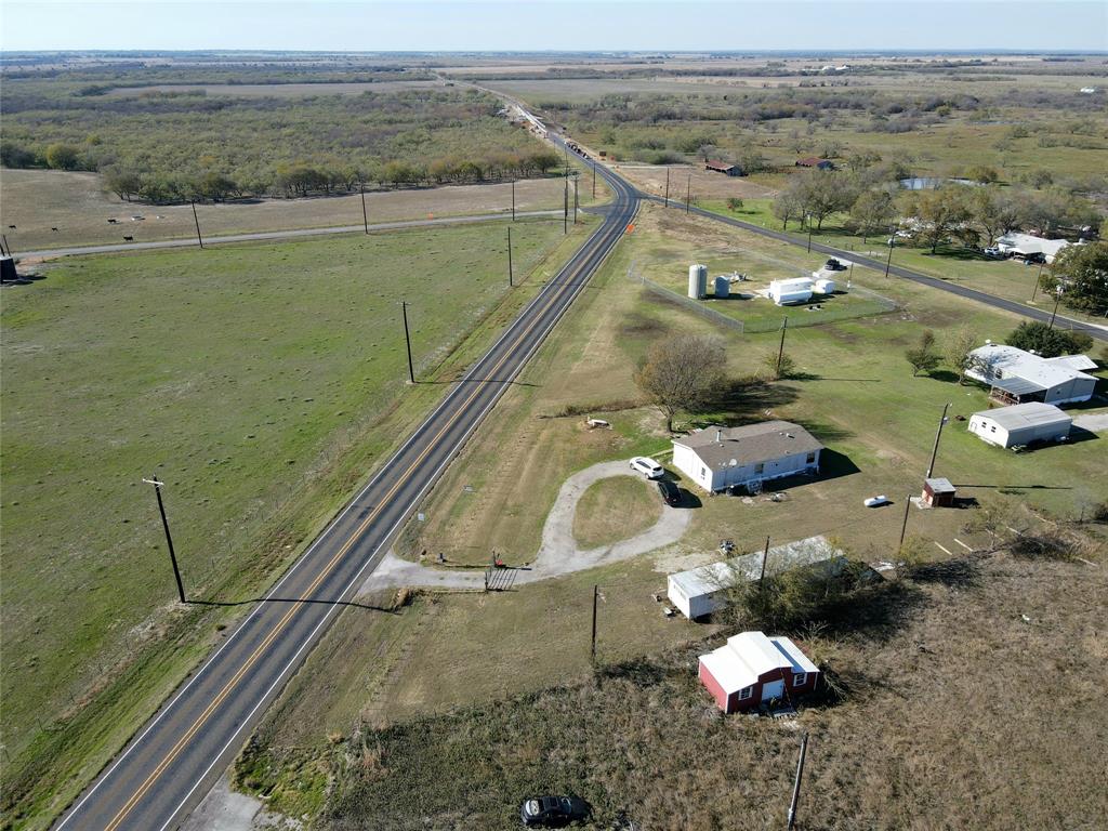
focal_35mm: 24
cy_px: 416
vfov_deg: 56.8
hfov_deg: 71.6
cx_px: 554
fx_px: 768
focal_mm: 4.5
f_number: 2.8
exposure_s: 1/400
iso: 100
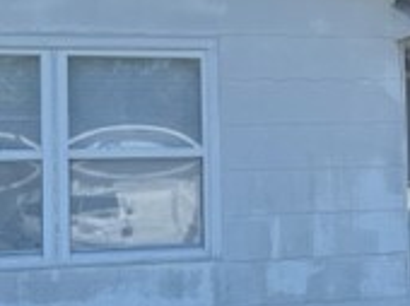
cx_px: 422
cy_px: 135
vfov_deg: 15.0
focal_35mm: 98
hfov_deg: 19.4
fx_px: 1159
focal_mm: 4.2
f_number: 1.6
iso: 32
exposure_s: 1/1916
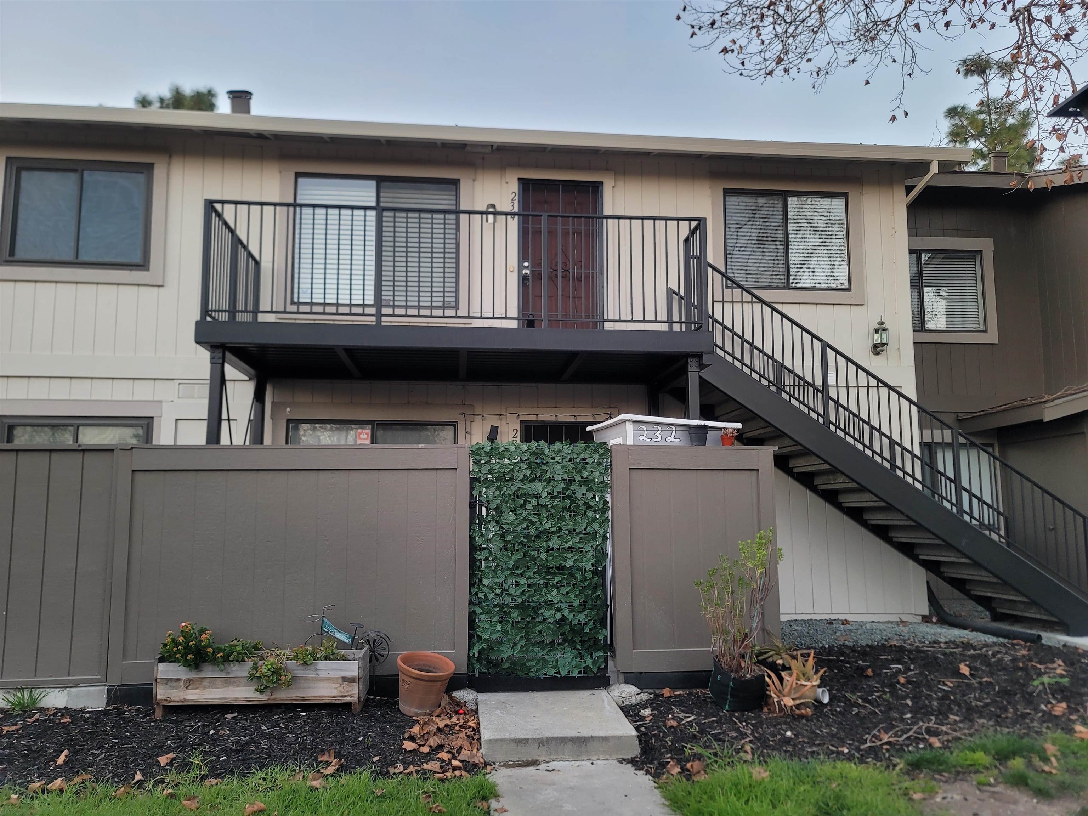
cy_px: 408
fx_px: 786
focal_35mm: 25
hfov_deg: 69.4
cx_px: 544
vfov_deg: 54.9
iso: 125
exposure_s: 1/120
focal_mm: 7
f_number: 1.8
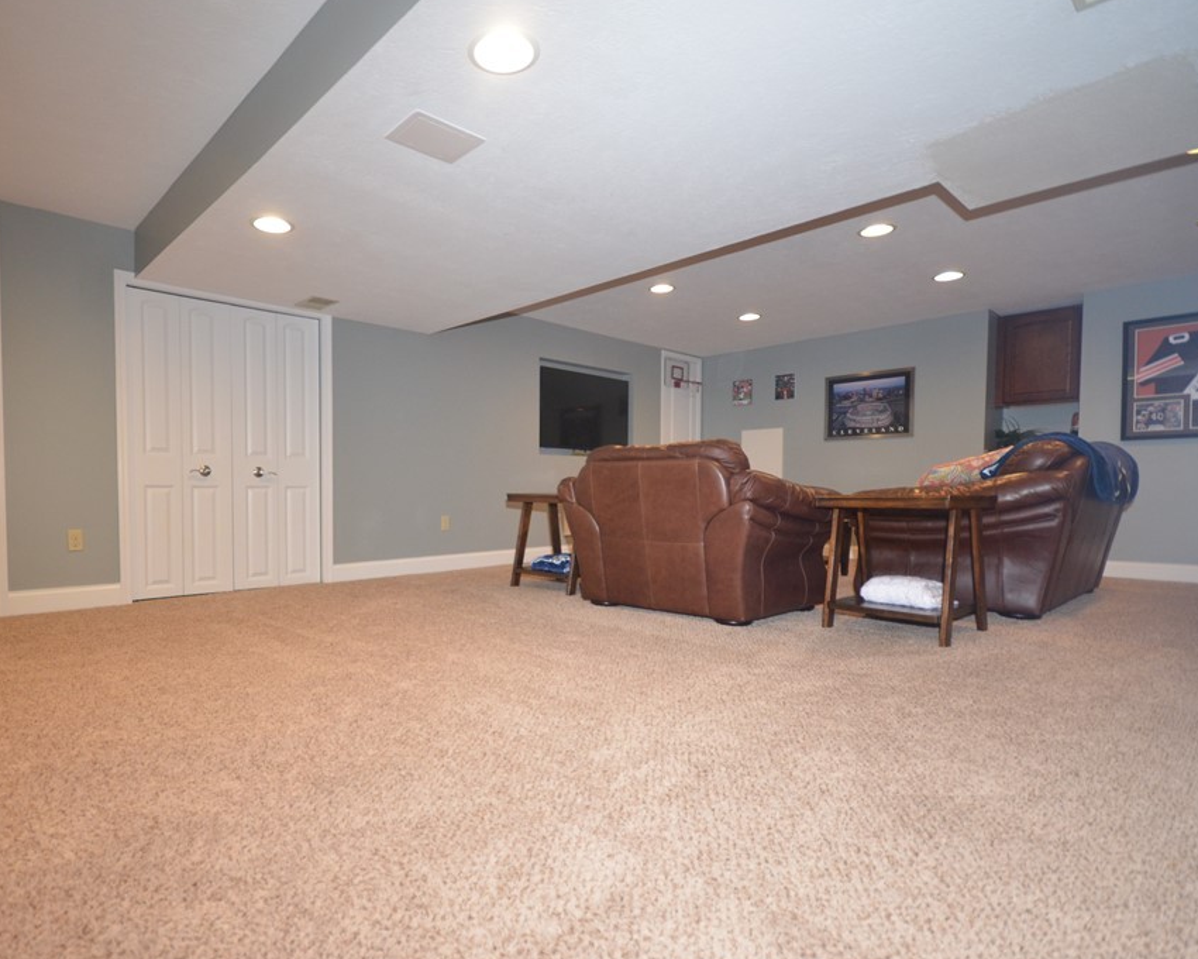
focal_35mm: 18
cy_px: 490
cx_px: 487
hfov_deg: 85.4
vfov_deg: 73.8
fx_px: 638
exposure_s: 1/60
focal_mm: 10
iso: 800
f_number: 4
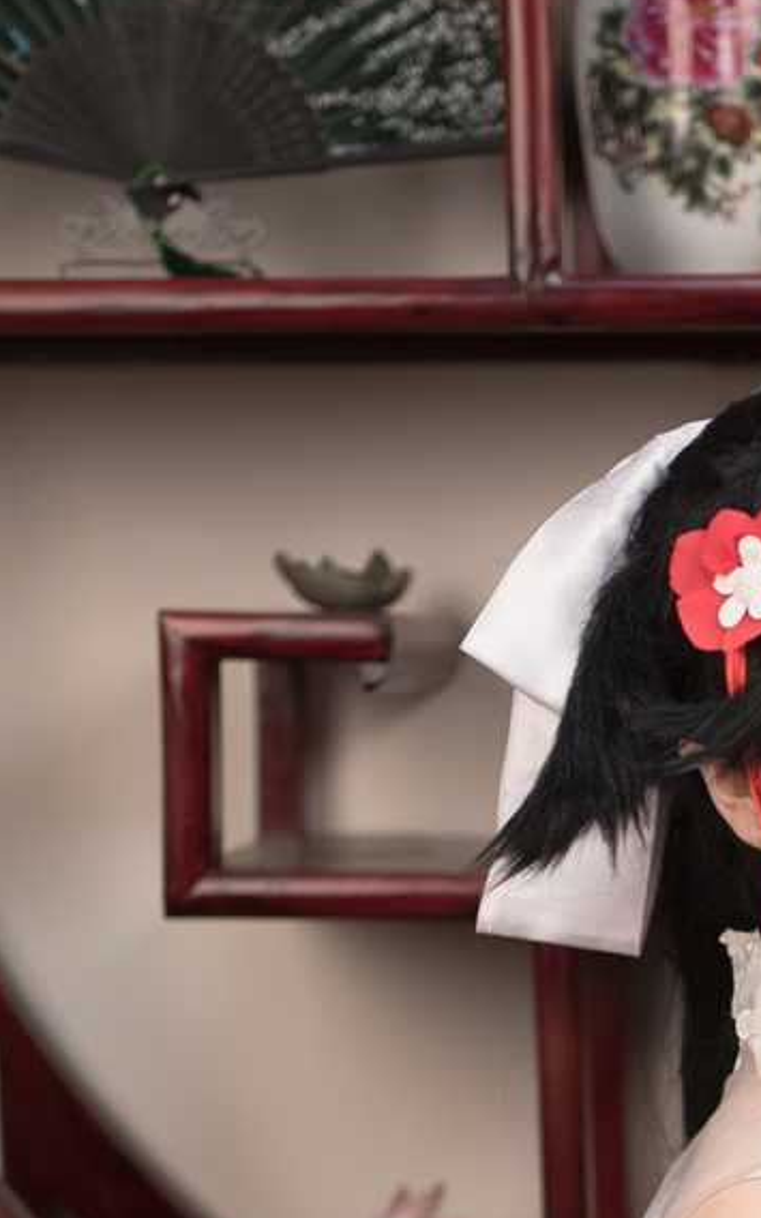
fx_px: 3750
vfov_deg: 17.7
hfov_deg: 11.4
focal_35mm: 113
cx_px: 905
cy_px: 1385
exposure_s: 1/200
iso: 400
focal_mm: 35
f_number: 1.4
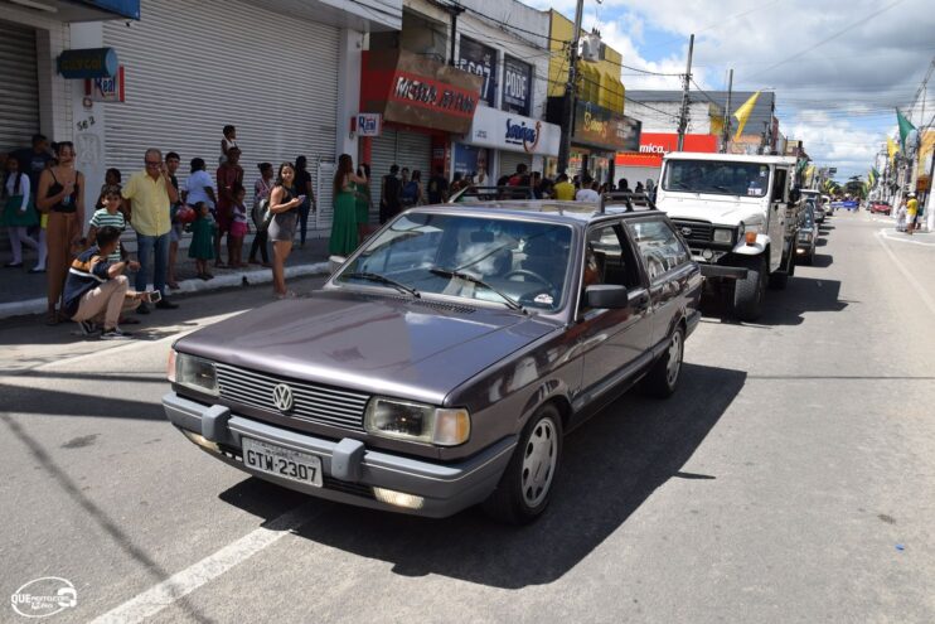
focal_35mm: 27
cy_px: 312
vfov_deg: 47.9
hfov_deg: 67.4
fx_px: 701
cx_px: 468
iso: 200
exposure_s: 1/400
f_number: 9
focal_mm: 18
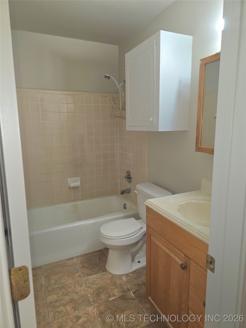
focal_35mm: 23
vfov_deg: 73.9
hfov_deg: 58.9
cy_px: 164
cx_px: 123
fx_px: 218
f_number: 1.7
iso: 40
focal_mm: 6.3
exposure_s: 1/60.2
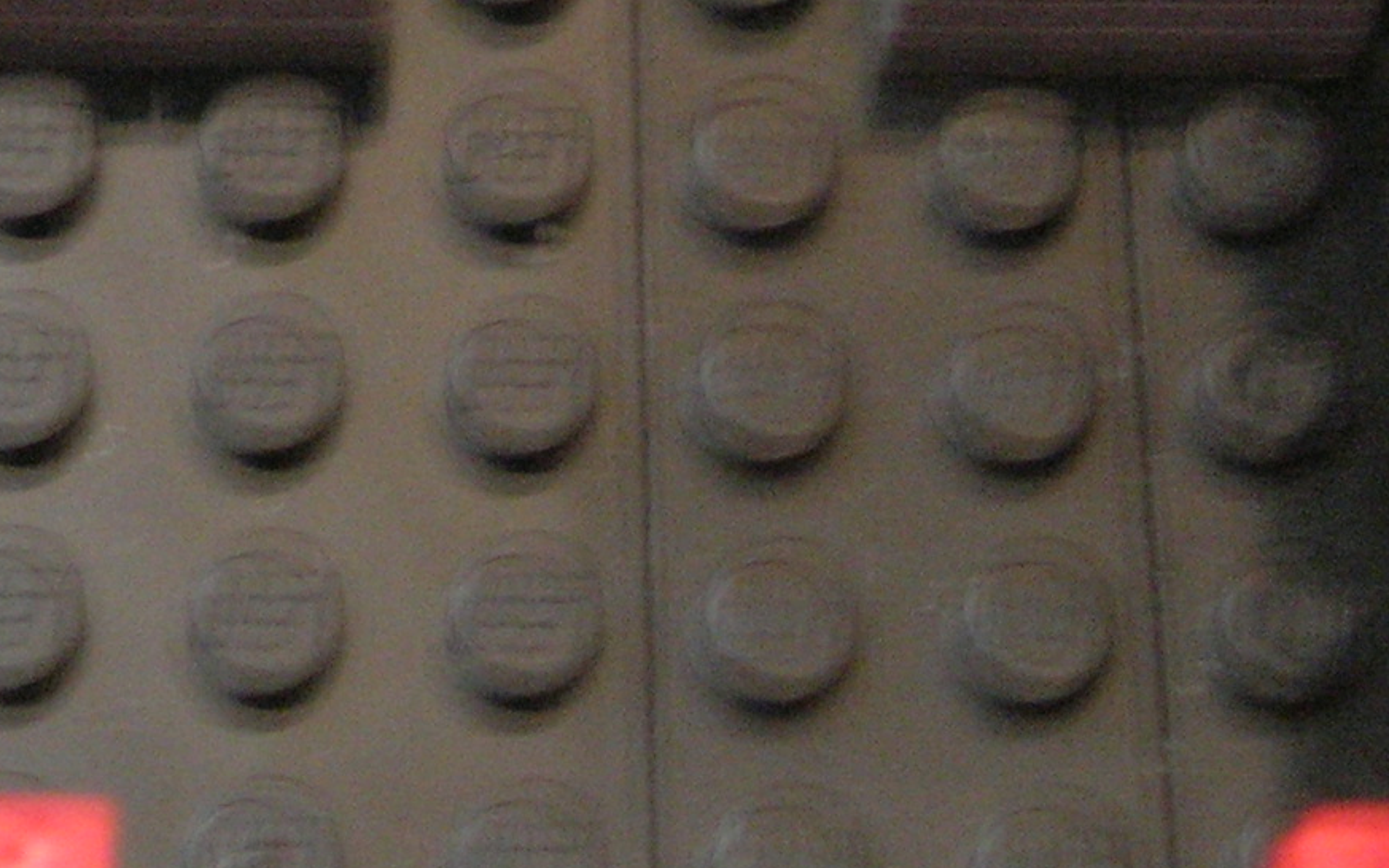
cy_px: -273
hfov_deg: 16.1
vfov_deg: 10.0
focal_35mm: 129
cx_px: 345
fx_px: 4884
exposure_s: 1/2.3
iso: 200
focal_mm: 8.5
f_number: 2.9
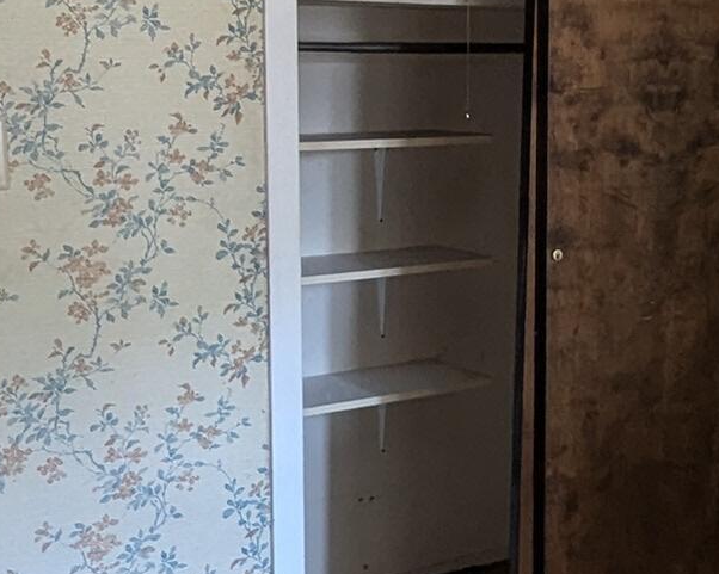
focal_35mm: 54
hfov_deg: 33.9
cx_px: 561
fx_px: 1149
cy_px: 199
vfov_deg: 27.9
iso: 325
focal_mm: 1.95
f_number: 2.2
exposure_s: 1/31
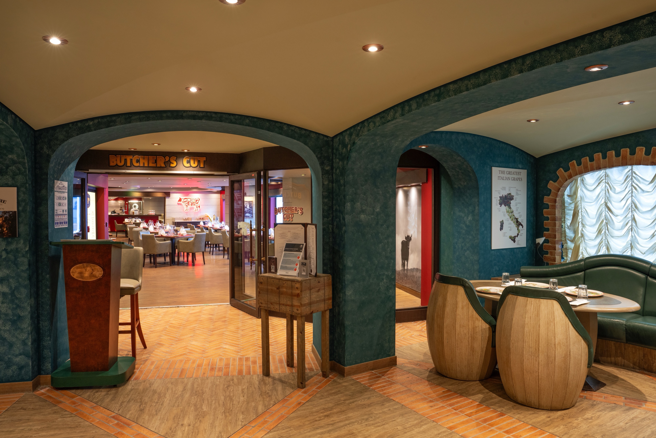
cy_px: 219
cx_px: 328
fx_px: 455
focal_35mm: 25
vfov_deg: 51.3
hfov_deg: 71.5
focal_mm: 25
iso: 400
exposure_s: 1/2
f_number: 11
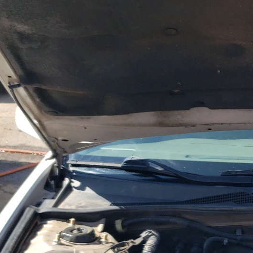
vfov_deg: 24.5
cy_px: 208
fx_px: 571
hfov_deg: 22.7
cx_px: 313
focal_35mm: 69
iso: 50
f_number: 1.5
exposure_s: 1/1429
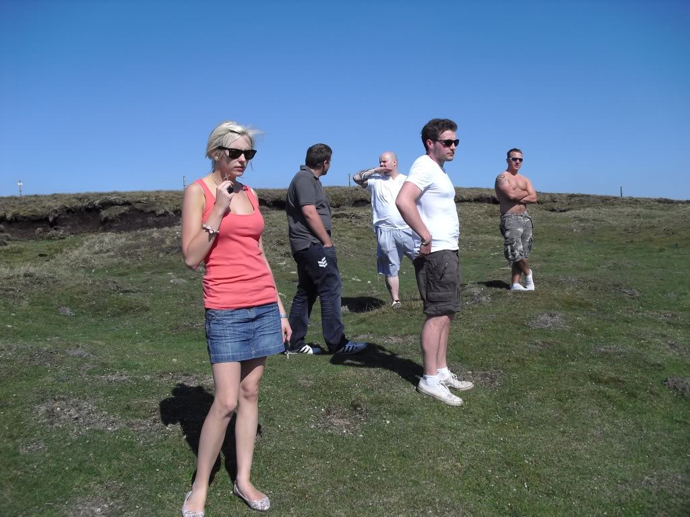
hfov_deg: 51.4
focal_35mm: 36
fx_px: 718
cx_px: 345
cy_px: 258
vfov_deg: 39.7
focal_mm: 6.3
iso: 64
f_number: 7.8
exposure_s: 1/250
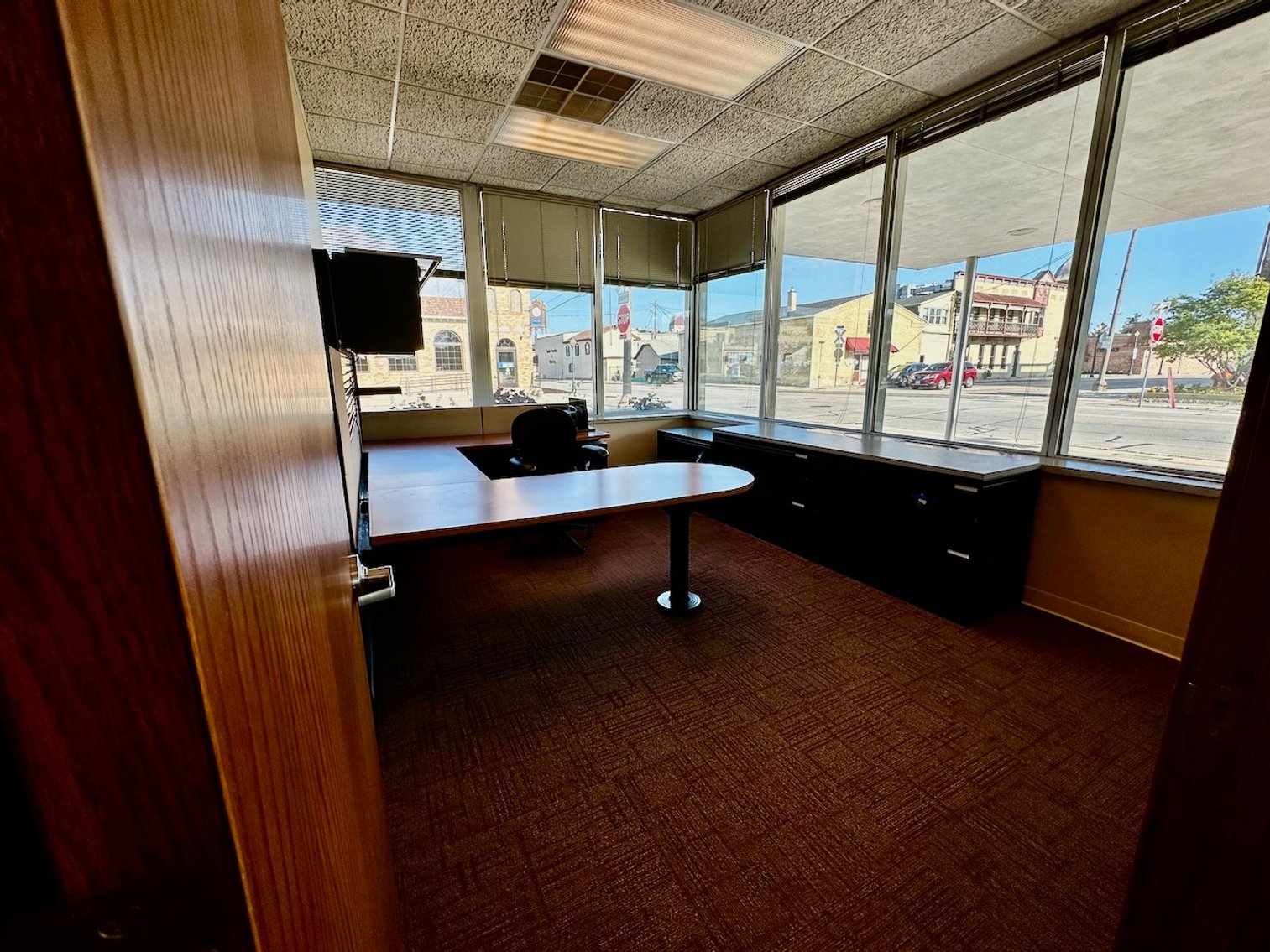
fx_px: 514
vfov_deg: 85.7
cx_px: 635
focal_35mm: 14
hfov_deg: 102.1
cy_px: 476
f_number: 2.2
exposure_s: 1/450
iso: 40
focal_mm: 2.22
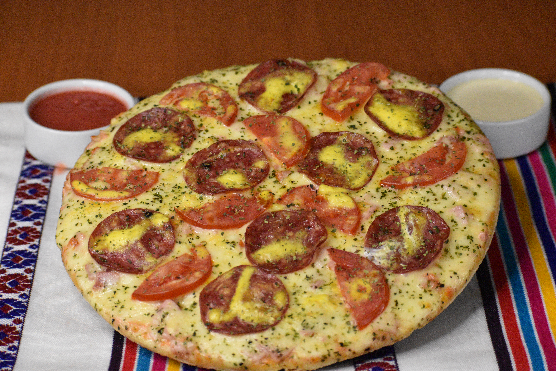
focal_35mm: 105
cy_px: 186
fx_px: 1622
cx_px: 278
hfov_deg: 19.5
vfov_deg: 13.0
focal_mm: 70
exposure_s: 1/1250
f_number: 5.6
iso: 6400
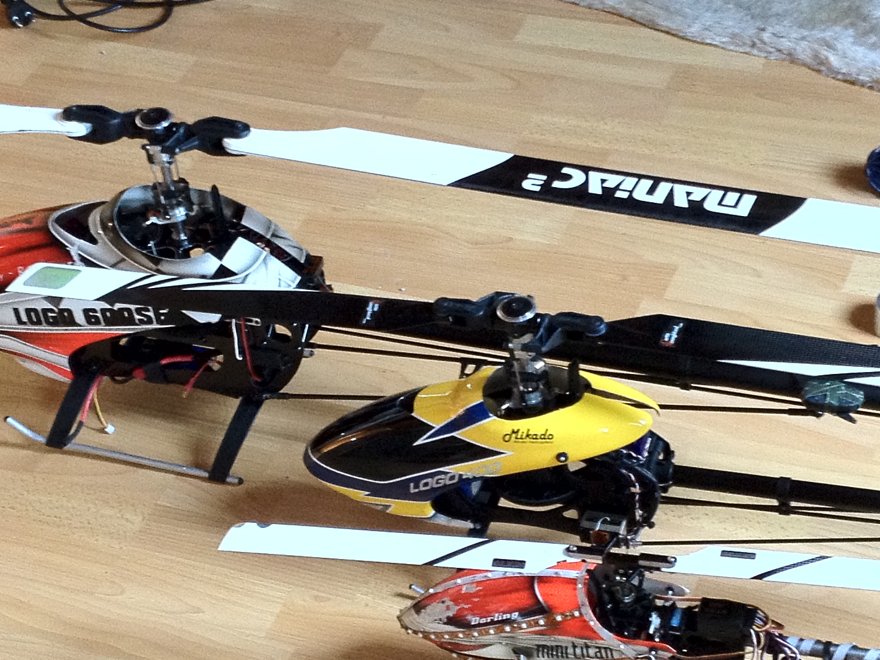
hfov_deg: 23.8
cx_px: 433
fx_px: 2085
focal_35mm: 82
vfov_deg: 17.9
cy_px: 449
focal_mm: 4.28
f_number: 2.4
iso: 200
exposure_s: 1/20
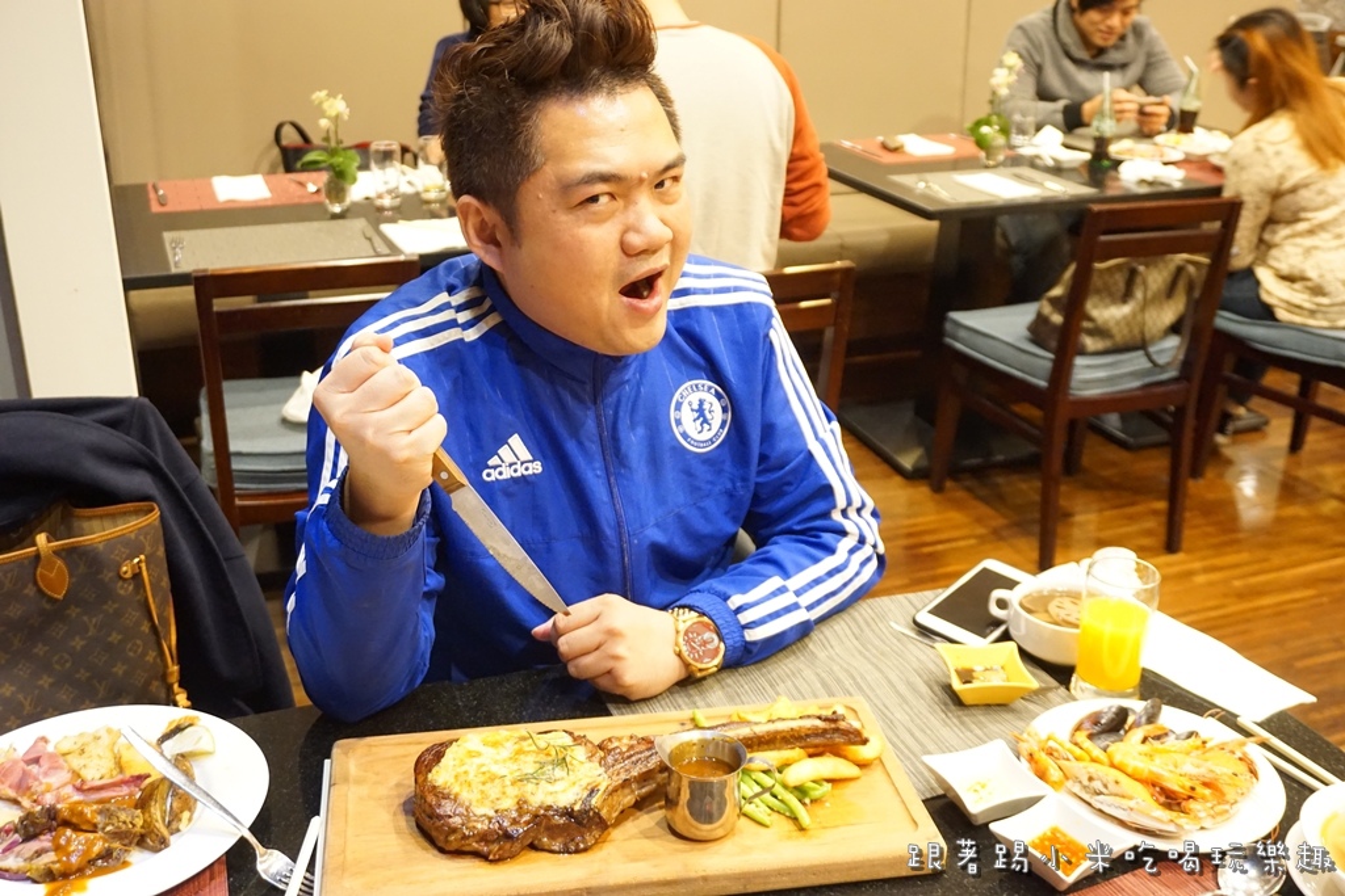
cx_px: 672
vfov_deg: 35.5
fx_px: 1401
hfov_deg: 51.3
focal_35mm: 38
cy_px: 448
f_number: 4.5
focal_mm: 25
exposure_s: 1/10
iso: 3200
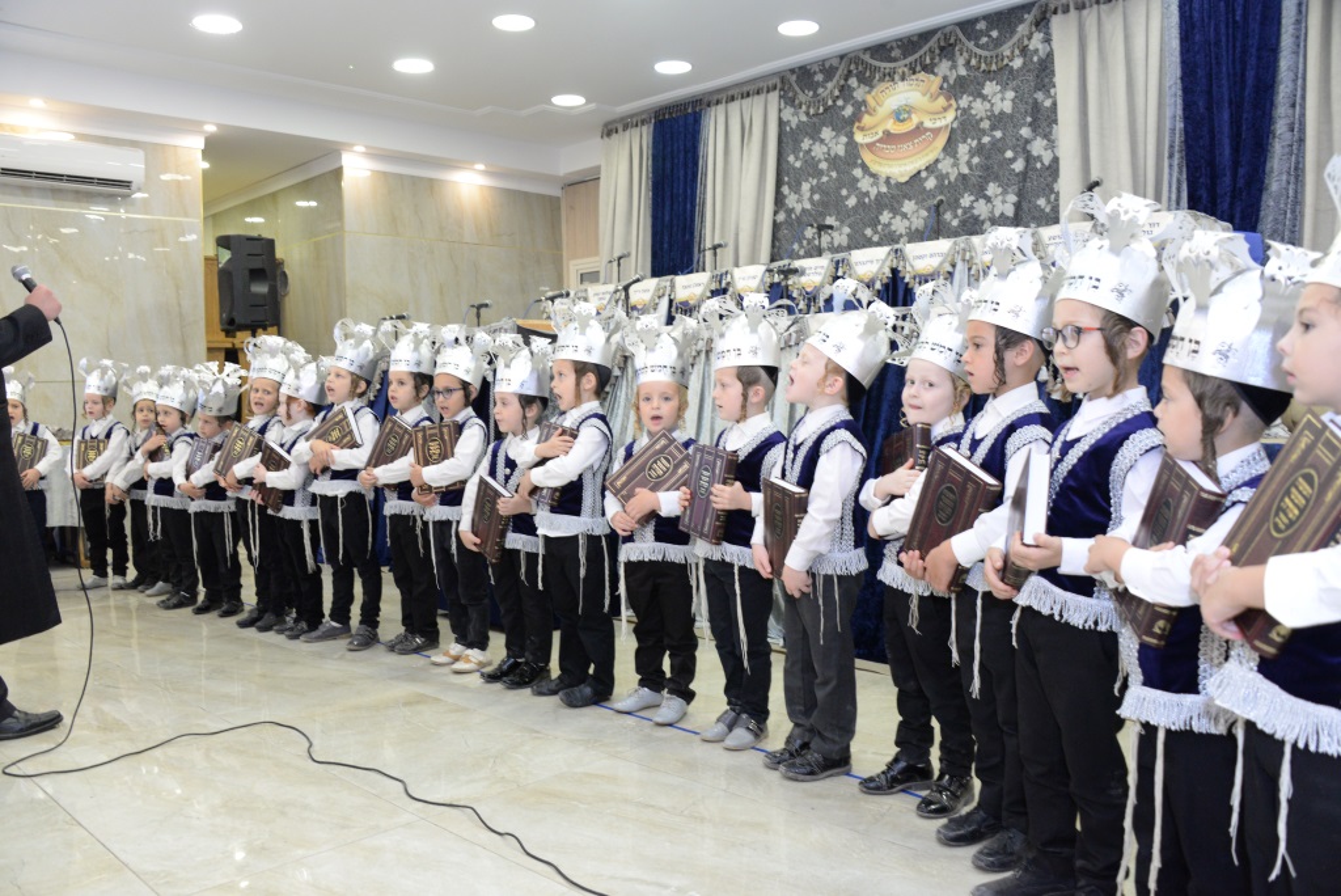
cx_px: 670
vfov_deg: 46.5
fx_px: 1044
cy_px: 448
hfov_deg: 65.4
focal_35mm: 28
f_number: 5.6
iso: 2500
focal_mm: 28
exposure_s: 1/60
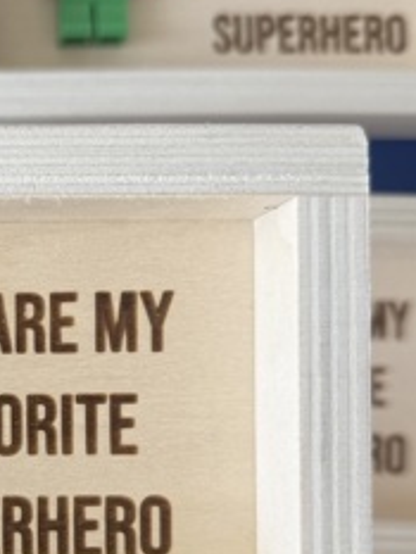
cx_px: -122
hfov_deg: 19.0
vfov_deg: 26.6
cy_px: 426
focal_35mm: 72
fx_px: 1153
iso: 64
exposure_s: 1/158
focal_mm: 6.76
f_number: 1.78
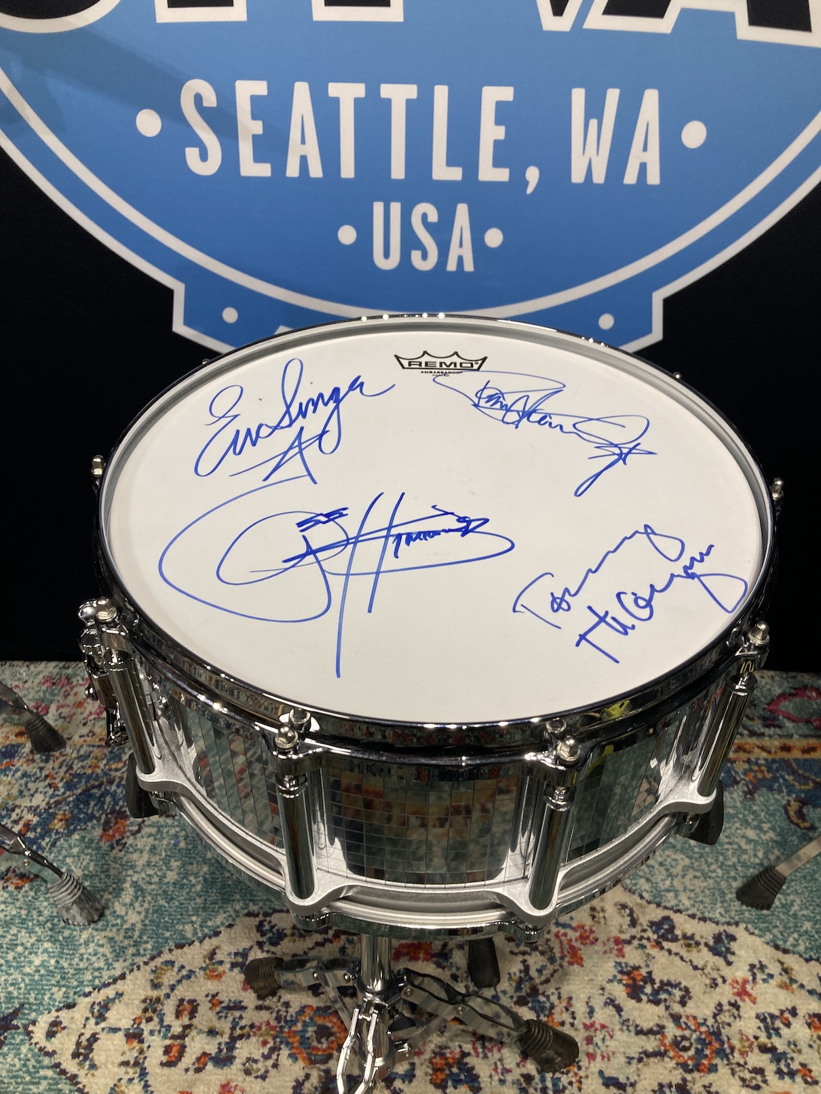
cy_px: 547
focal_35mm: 28
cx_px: 410
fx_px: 885
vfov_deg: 63.4
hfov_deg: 49.8
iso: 50
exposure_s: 1/60
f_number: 1.8
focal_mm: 3.99
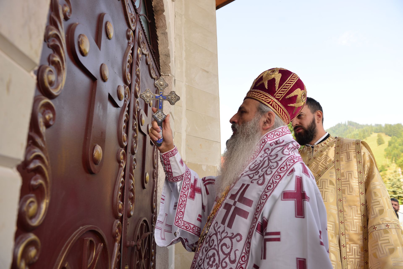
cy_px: 134
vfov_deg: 53.2
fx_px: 269
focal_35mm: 24
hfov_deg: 73.7
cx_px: 202
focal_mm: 24
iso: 100
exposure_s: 1/125
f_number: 4
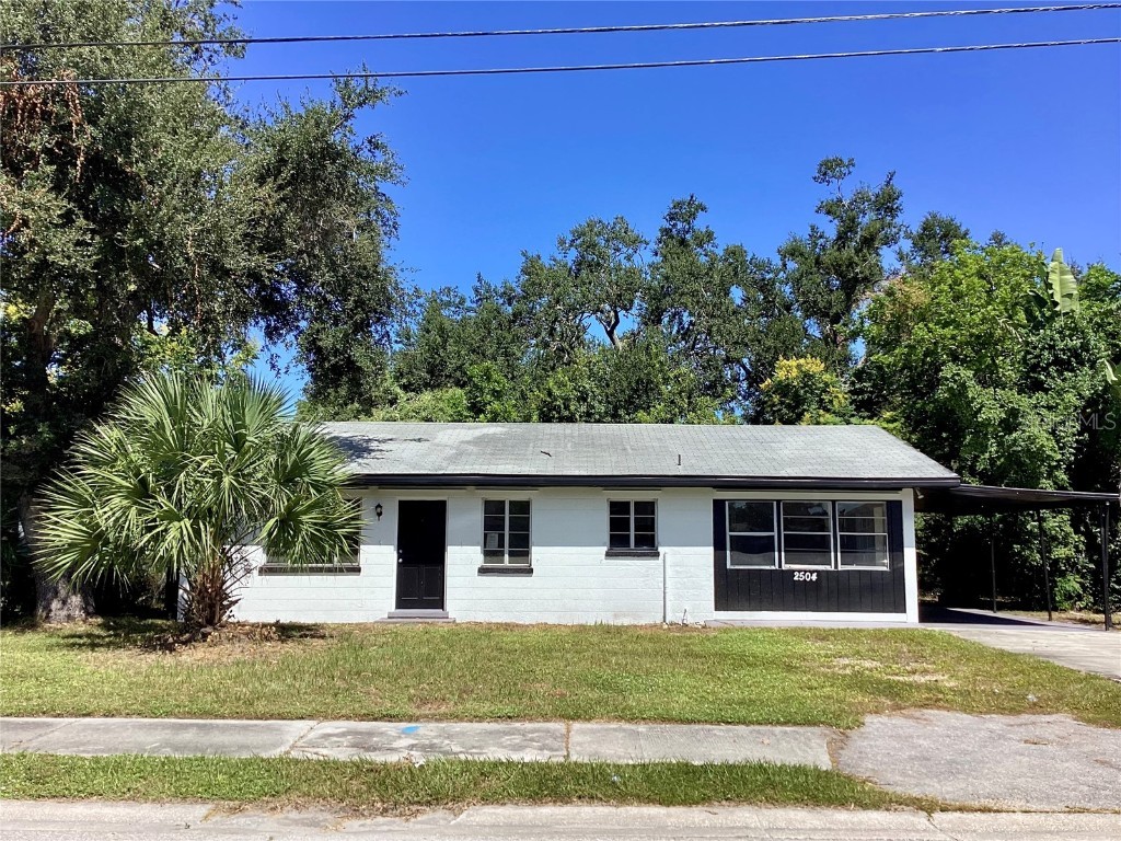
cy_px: 420
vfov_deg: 45.4
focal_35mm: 31
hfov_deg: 58.4
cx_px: 560
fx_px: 1004
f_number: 2.4
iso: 25
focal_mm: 3.3
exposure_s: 1/1164
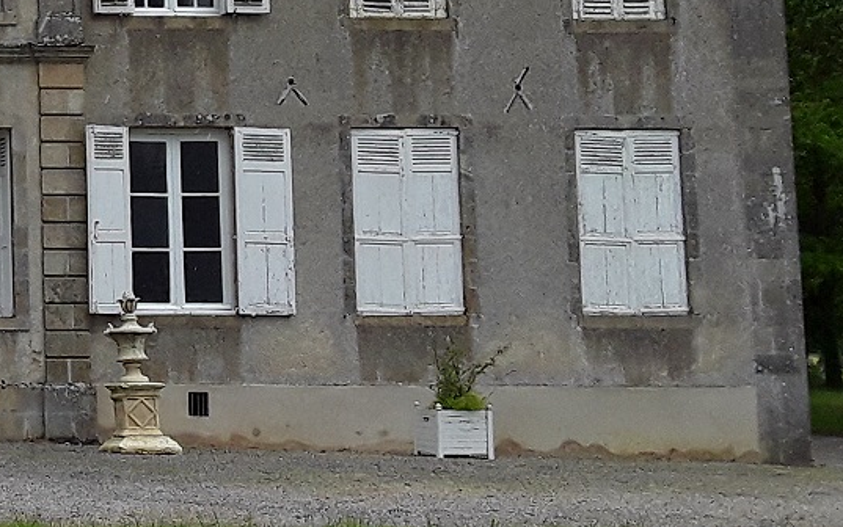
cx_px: -369
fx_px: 1999
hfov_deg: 20.8
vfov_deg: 15.0
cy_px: 180
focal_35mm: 87
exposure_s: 1/1009
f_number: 1.9
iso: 40
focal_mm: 2.91
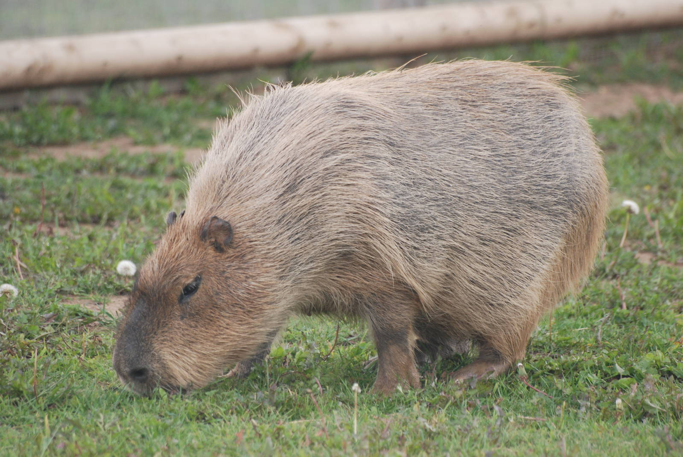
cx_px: 342
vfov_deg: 3.1
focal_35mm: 450
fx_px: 8548
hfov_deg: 4.6
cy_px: 228
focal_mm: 300
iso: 400
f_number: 5.6
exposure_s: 1/320
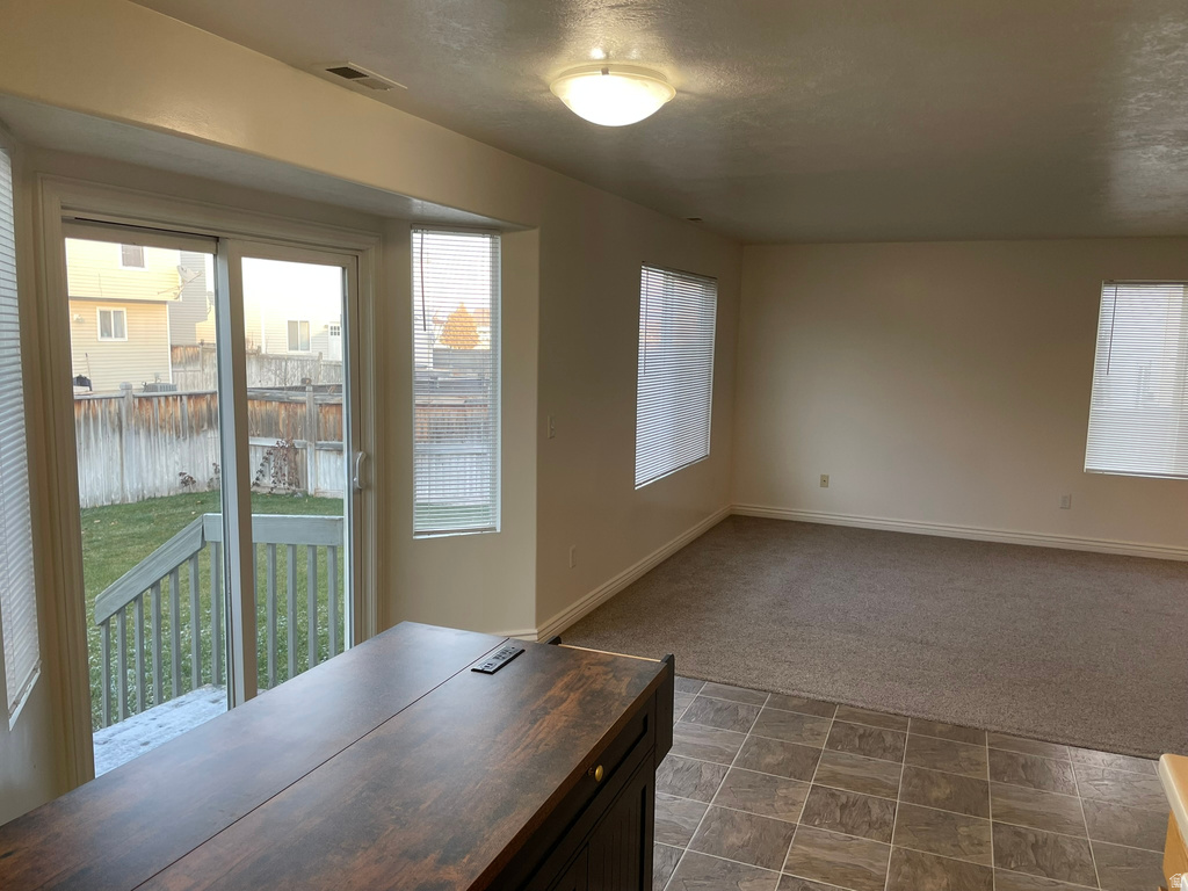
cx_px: 594
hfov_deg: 67.3
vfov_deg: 53.1
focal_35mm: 26
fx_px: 892
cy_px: 446
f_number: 1.6
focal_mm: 4.2
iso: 64
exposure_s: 1/120
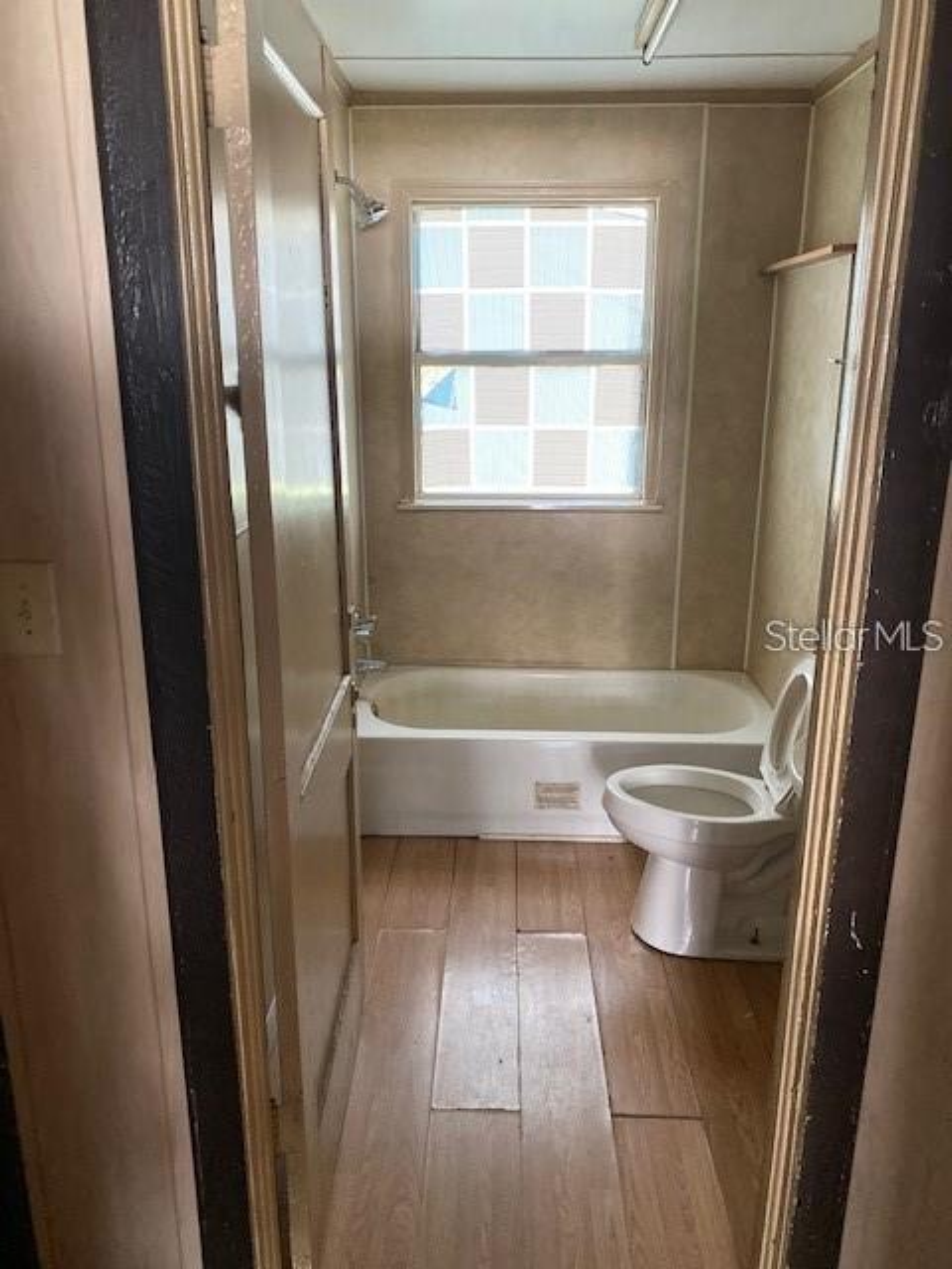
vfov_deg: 67.3
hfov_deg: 53.1
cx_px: 476
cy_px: 634
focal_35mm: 26
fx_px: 953
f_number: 1.8
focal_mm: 4.25
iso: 500
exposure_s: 1/60
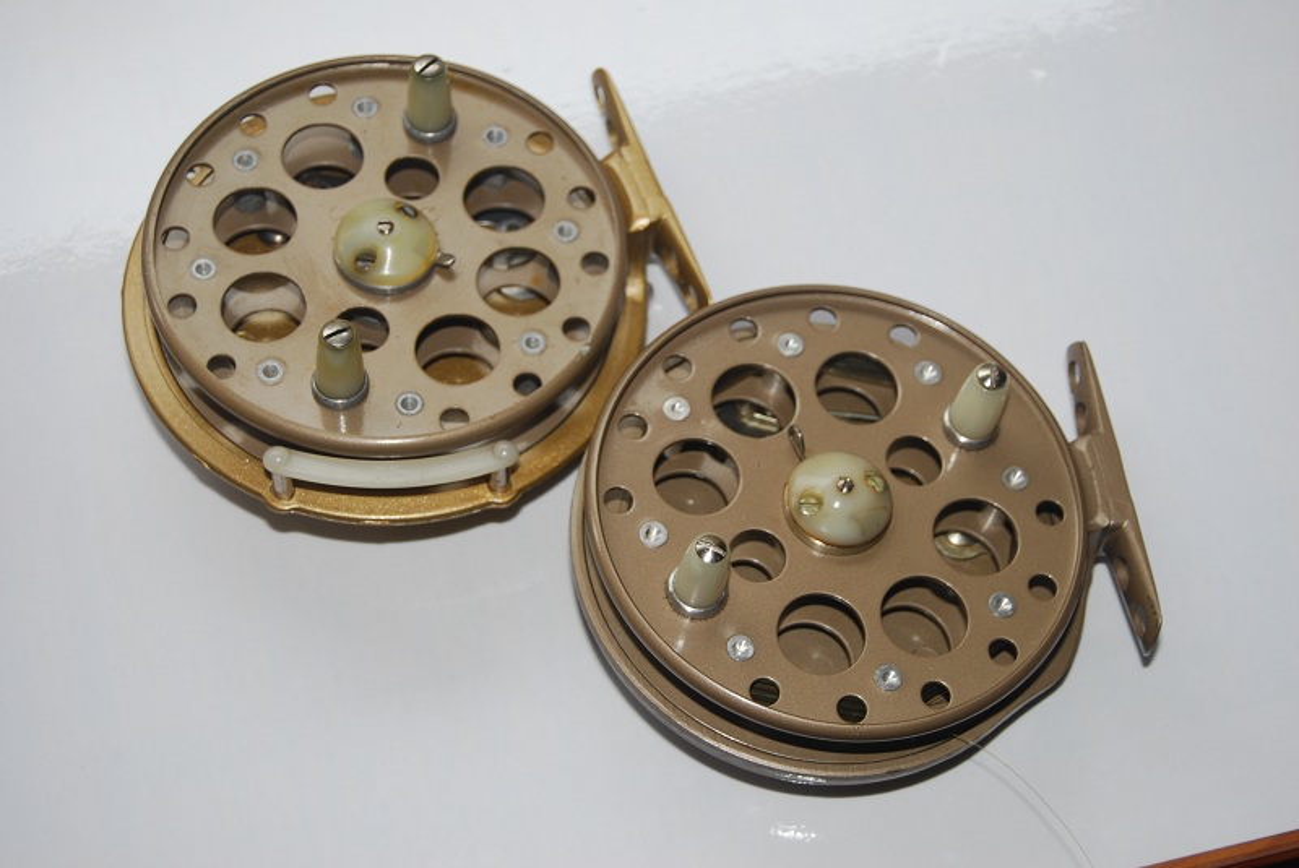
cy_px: 434
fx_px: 2600
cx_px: 650
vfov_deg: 19.0
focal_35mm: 72
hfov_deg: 28.0
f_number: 5.6
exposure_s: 1/60
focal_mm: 48
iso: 200
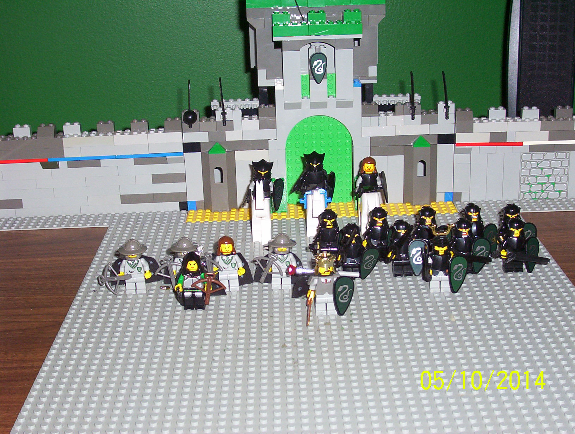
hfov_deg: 29.3
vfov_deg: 22.3
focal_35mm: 66
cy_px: 217
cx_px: 288
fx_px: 1099
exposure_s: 1/80.5
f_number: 3.26
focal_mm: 8.74
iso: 140
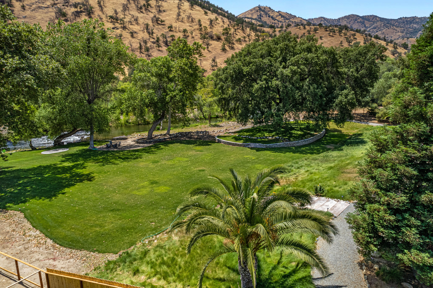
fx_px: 265
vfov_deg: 57.2
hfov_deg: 78.6
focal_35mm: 22
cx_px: 216
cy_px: 144
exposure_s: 1/120
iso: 100
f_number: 2.8
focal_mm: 8.38
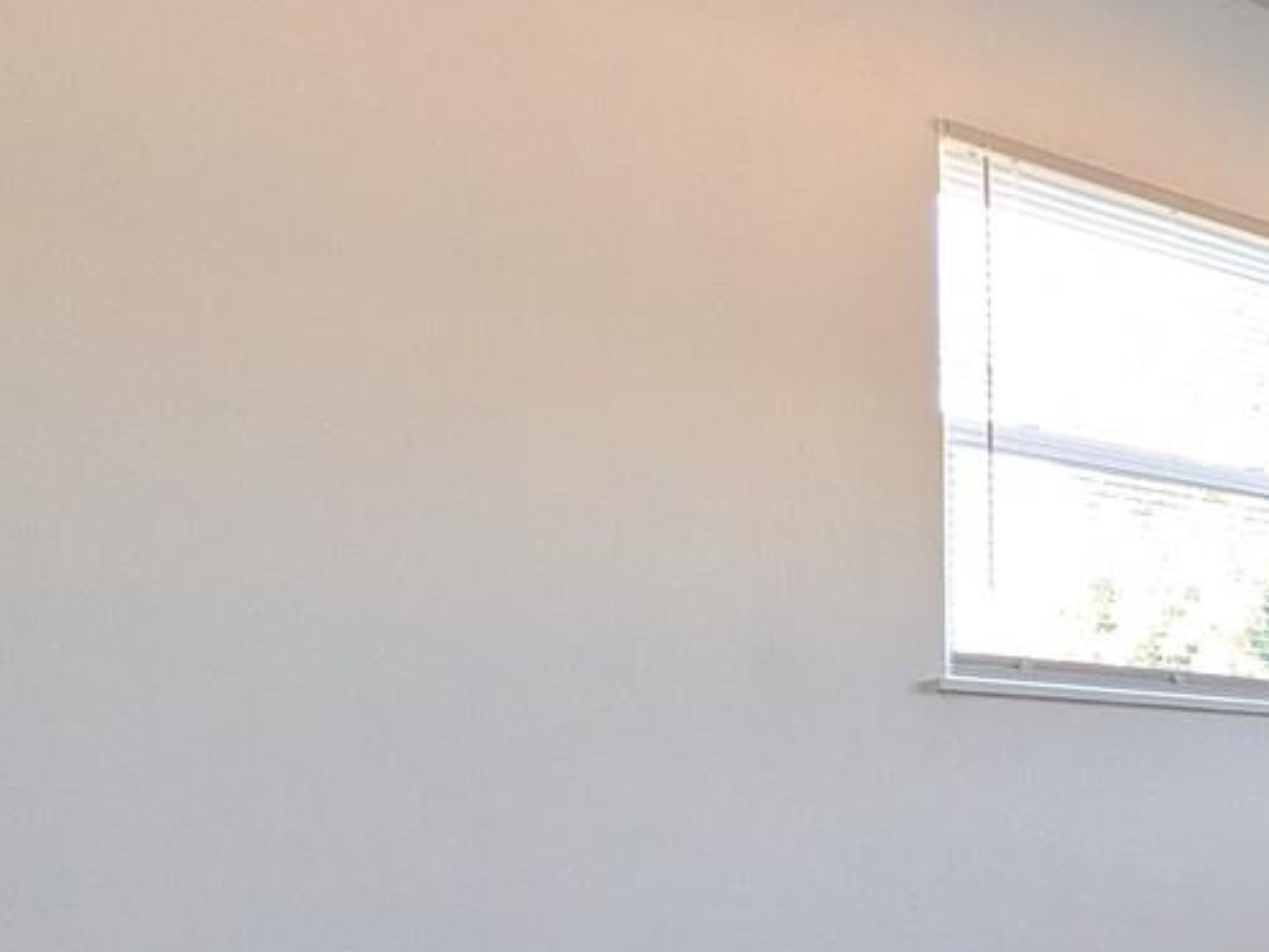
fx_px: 1650
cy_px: 888
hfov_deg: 34.2
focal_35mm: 45
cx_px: 1508
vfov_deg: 30.5
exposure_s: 1/40
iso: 159
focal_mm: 1.83
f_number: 2.2
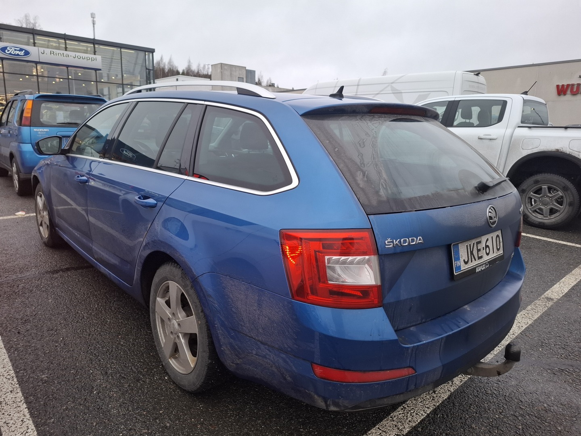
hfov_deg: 73.9
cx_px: 290
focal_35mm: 23
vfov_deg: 58.9
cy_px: 218
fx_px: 386
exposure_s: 1/100
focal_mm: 5.54
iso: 125
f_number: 1.8
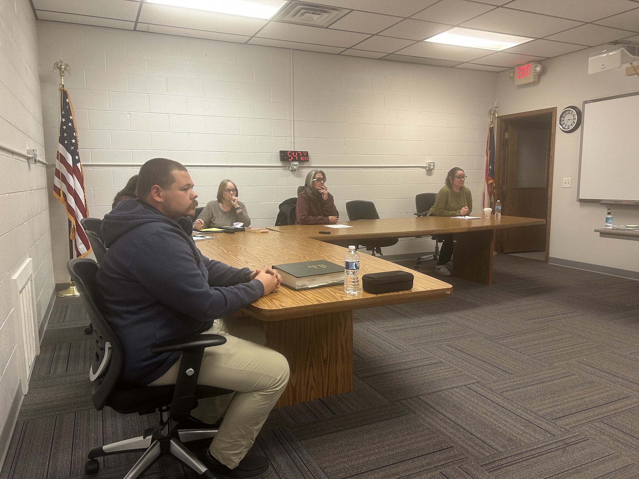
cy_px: 240
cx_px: 320
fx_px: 480
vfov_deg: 53.1
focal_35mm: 26
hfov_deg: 67.3
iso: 125
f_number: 1.5
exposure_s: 1/60
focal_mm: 5.7
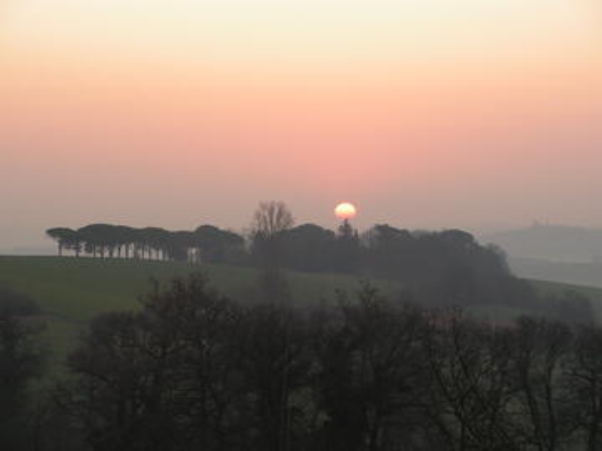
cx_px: 301
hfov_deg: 16.7
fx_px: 2052
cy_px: 226
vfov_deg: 12.6
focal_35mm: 118
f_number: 3.4
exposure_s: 1/125
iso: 100
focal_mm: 19.8
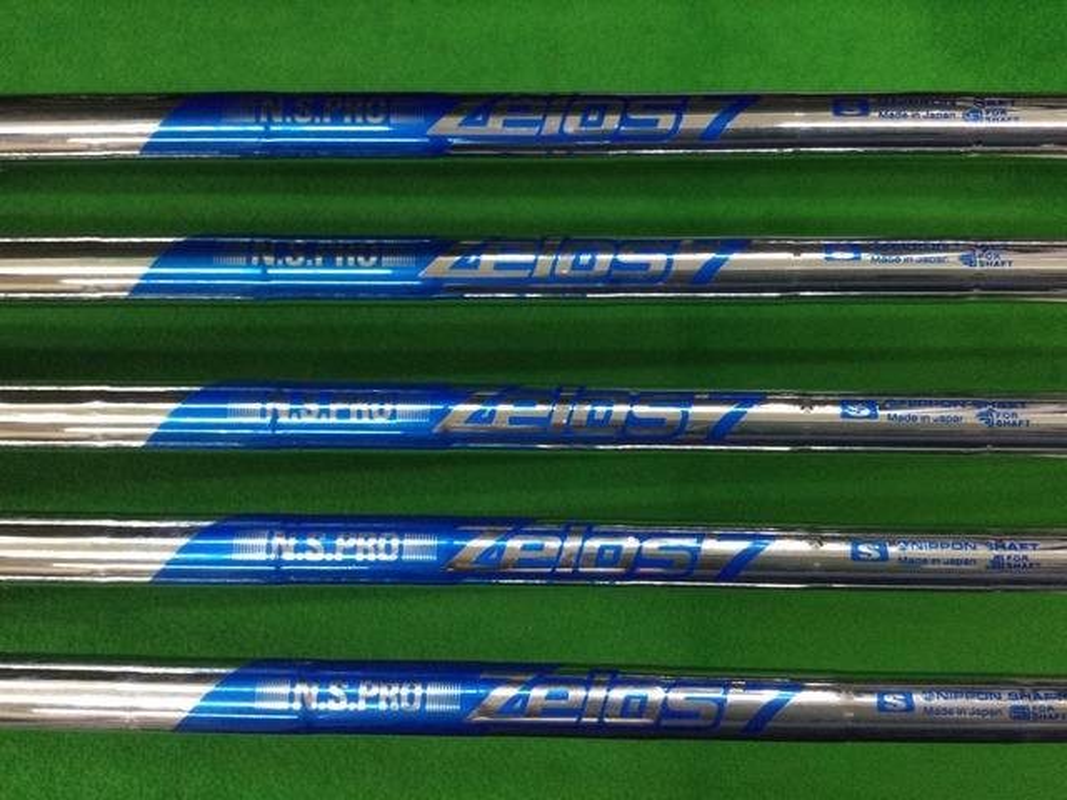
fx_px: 956
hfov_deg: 58.4
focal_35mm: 31
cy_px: 400
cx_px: 534
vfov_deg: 45.4
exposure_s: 1/30
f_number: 2.4
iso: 100
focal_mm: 3.3
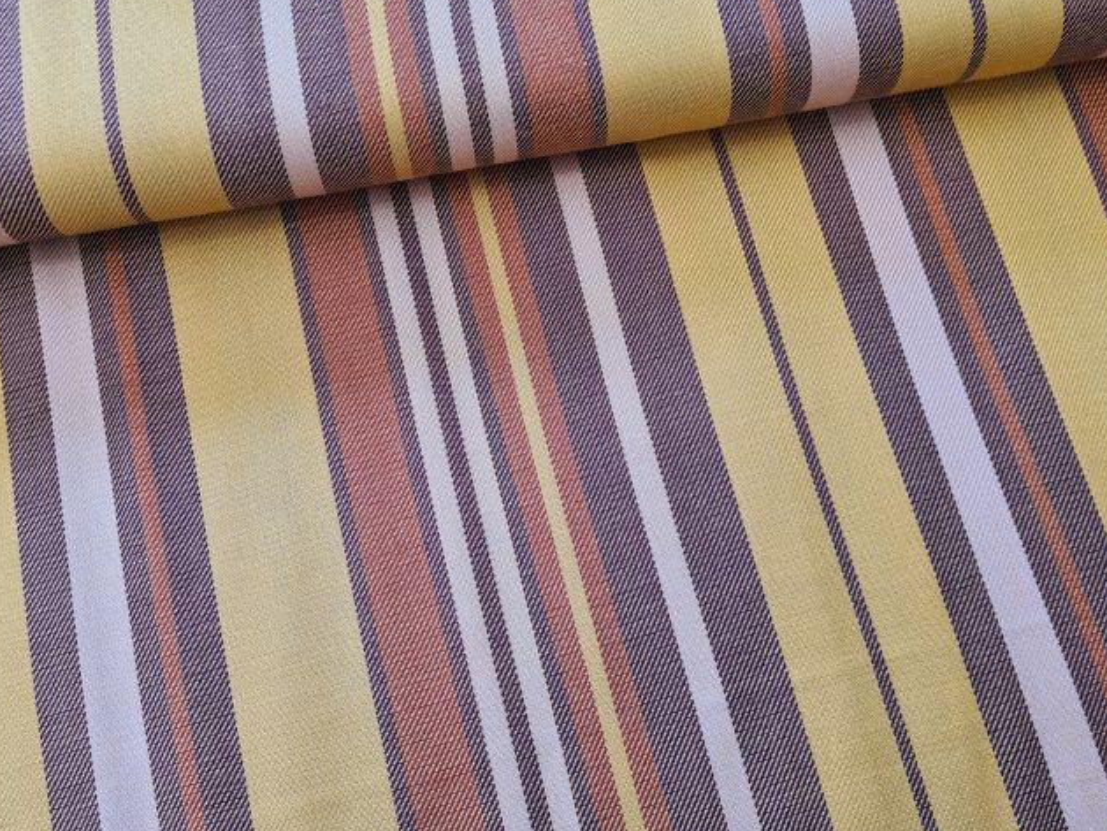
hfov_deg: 55.3
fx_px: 1056
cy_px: 418
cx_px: 513
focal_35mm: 33
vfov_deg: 43.0
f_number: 1.8
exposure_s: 1/100
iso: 64
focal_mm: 5.4
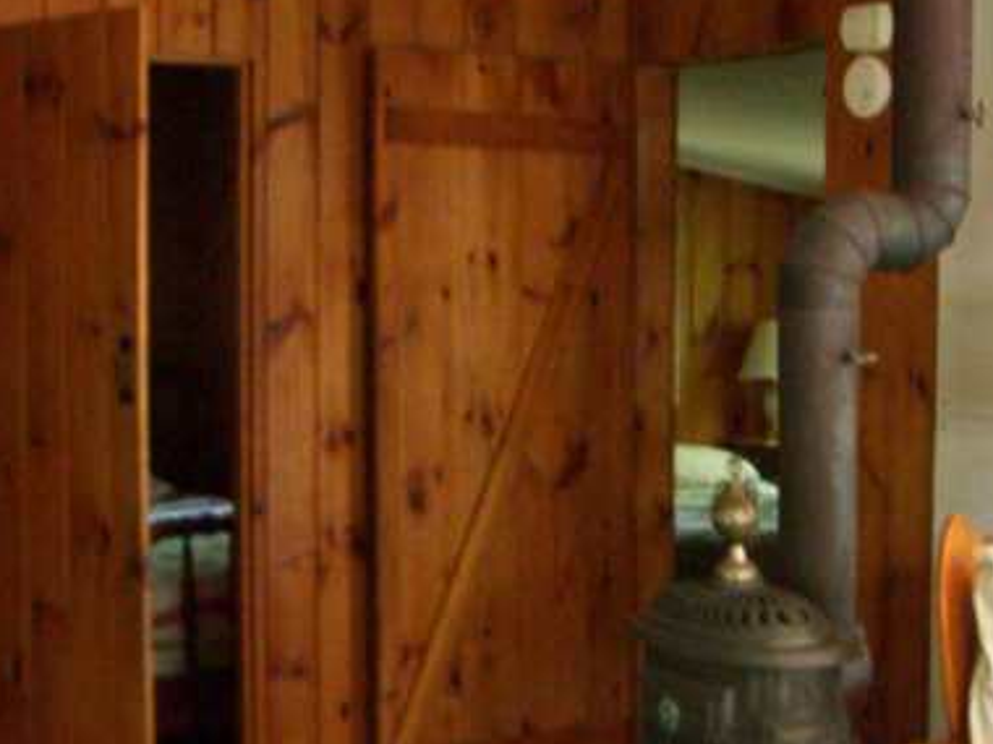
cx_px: 721
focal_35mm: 72
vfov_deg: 20.4
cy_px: 467
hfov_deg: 26.7
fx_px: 2065
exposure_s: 1/25
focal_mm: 6.2
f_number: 2.7
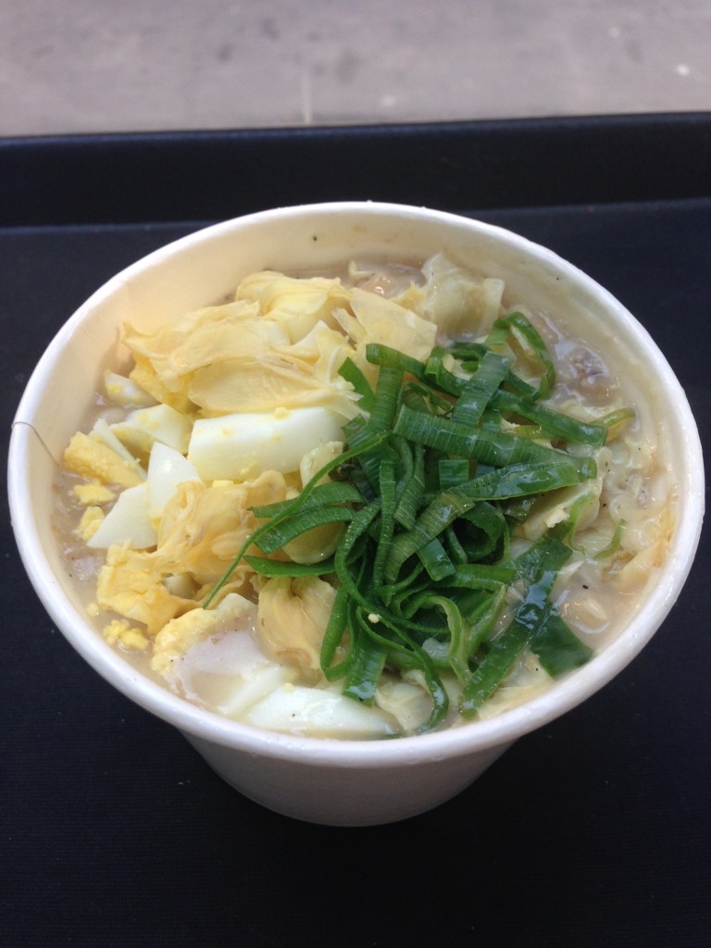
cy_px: 474
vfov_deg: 55.4
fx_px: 904
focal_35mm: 33
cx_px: 356
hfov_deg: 42.9
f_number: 2.4
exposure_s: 1/60
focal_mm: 4.12
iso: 64
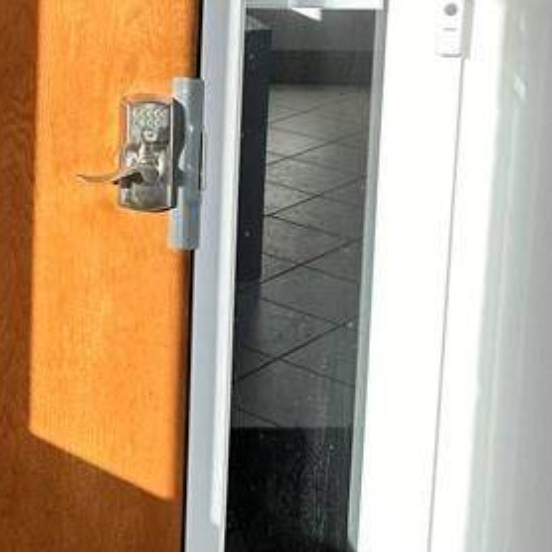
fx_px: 1407
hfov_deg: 20.9
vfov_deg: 21.2
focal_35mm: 78
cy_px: -34
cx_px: -89
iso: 80
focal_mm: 6.86
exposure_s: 1/494
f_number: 1.78
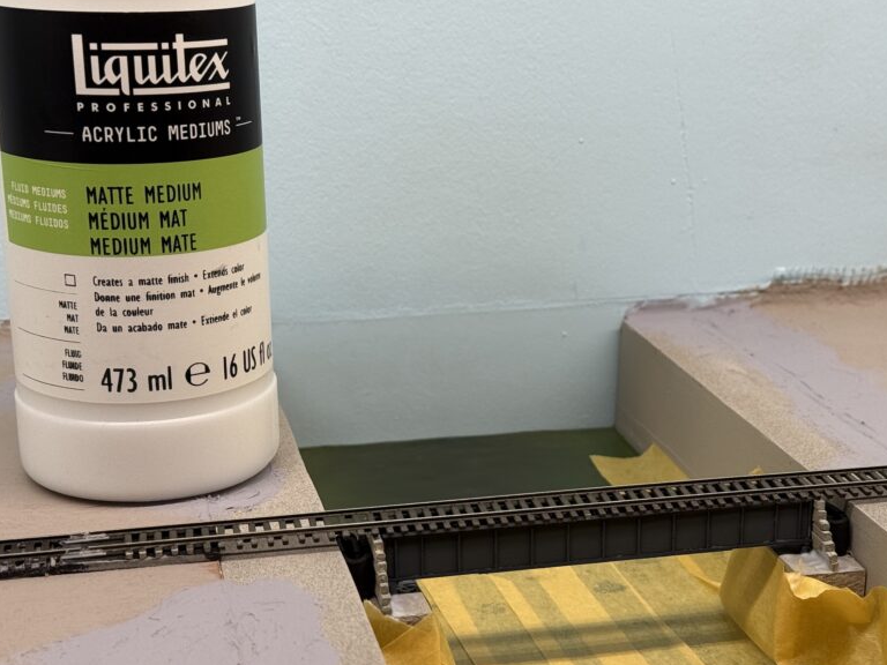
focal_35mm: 64
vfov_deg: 22.9
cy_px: 419
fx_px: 1640
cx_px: 569
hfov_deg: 30.1
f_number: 1.78
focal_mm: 6.76
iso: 100
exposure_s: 1/400
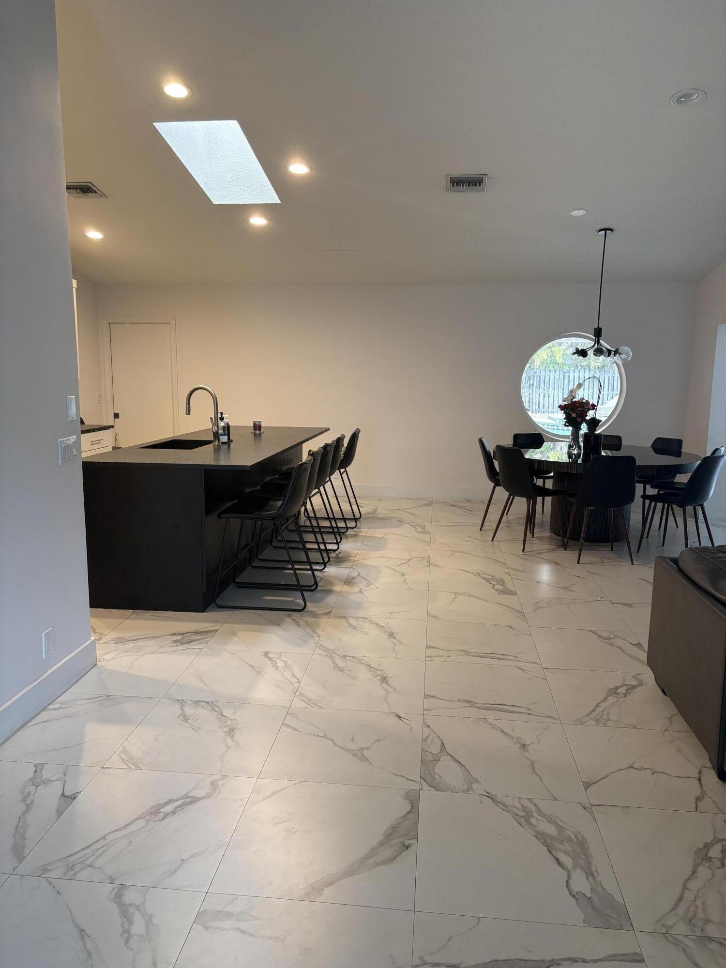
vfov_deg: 67.3
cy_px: 484
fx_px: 727
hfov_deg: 53.1
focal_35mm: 26
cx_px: 363
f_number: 1.6
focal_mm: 5.96
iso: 125
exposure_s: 1/60
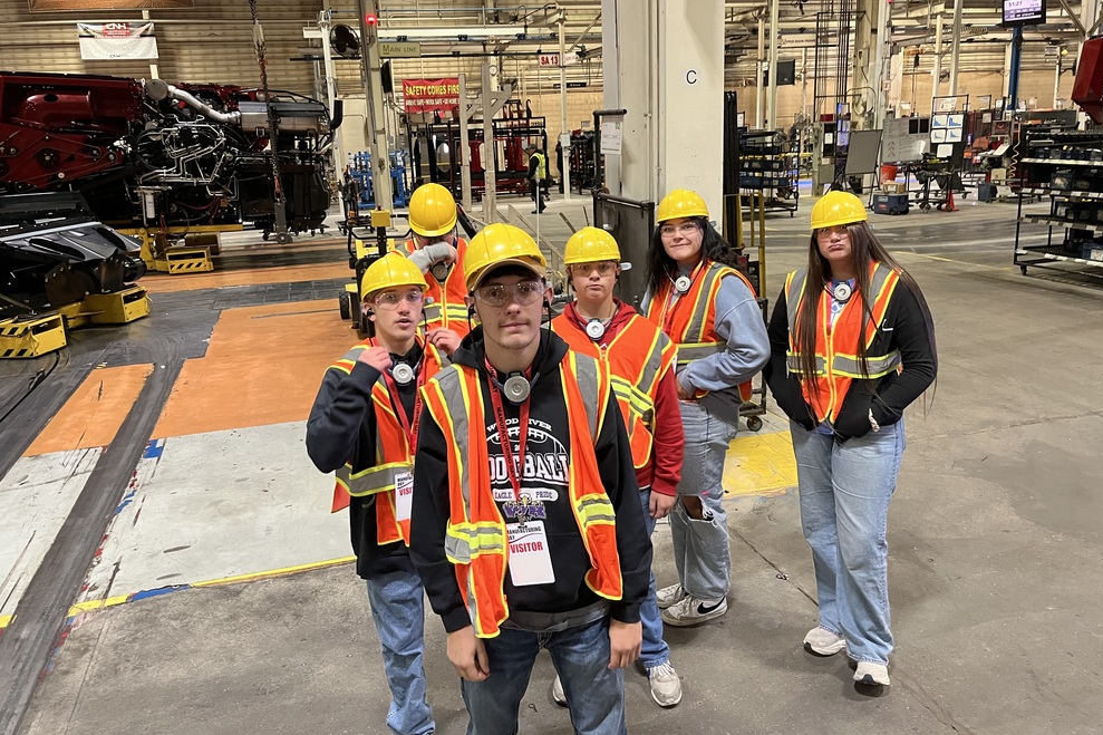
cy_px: 345
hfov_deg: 65.5
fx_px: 858
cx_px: 535
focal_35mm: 28
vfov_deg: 46.4
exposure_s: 1/60
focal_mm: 5.1
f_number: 1.6
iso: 250
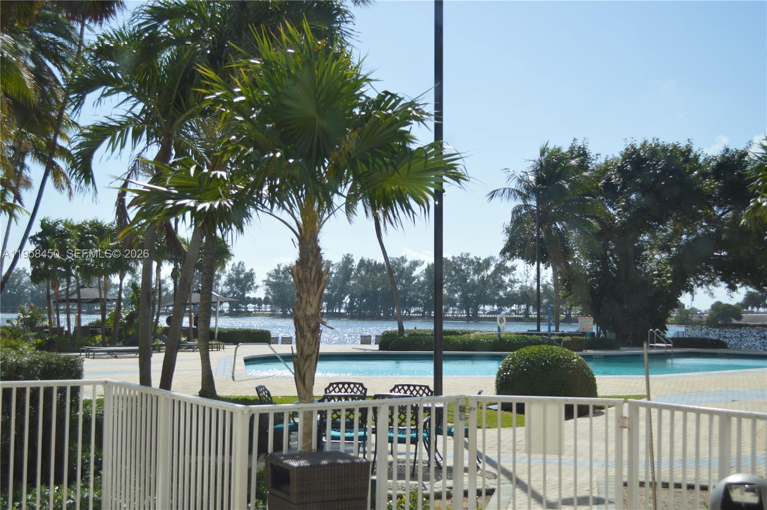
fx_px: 1022
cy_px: 255
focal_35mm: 48
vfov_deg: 28.0
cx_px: 384
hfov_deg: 41.2
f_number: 4.8
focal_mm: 32
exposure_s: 1/800
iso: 100
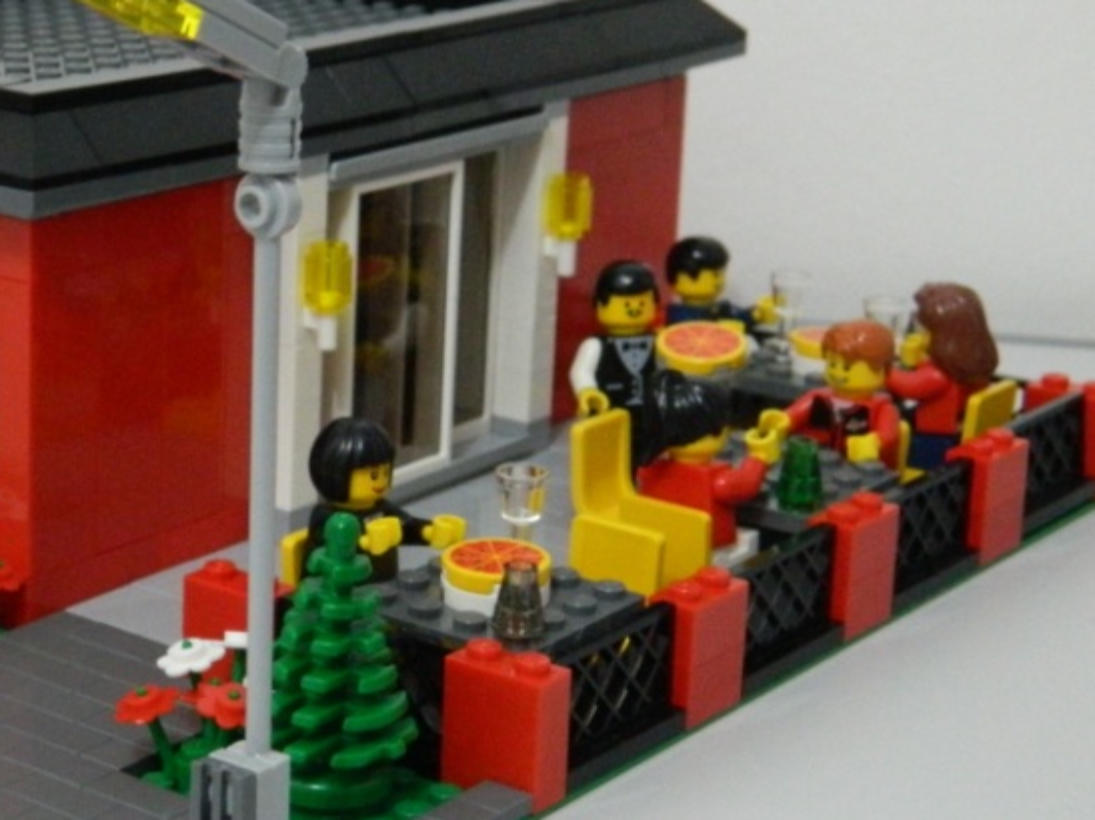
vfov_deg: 16.8
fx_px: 2783
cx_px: 116
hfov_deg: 21.8
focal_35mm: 88
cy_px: 406
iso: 560
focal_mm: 8.4
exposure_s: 1/10
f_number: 3.6
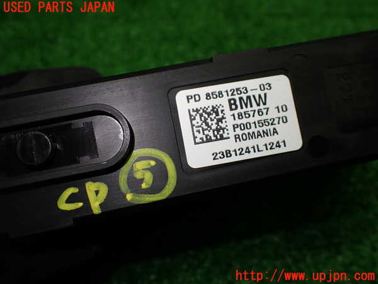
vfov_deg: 46.8
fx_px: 328
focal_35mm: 30
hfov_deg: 60.0
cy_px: 142
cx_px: 189
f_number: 2.3
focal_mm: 5.4
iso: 125
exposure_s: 1/125
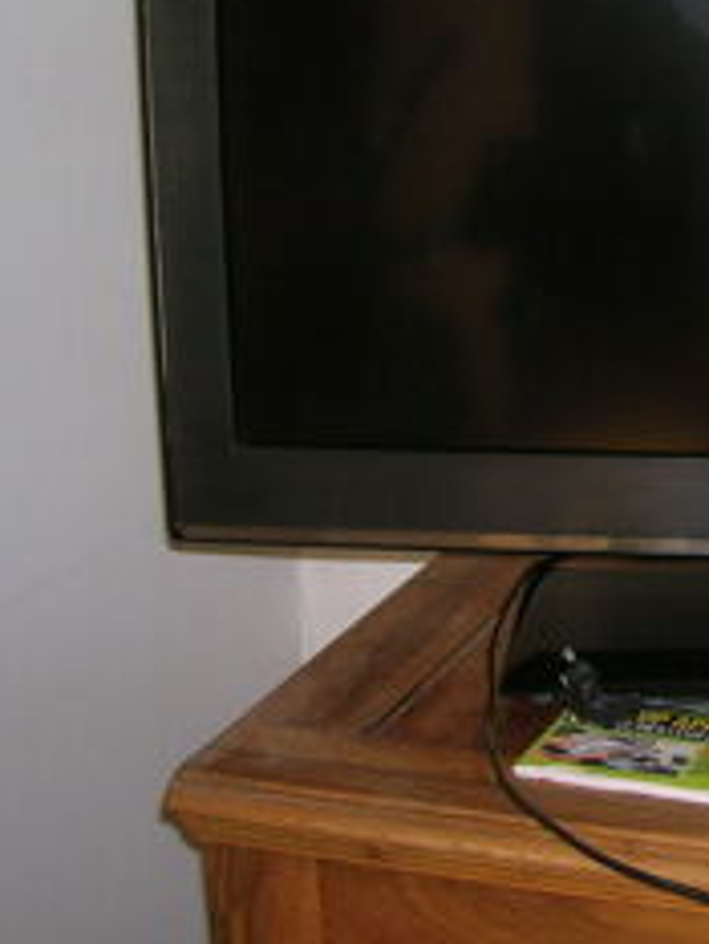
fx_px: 1910
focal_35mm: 70
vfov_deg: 27.5
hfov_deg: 19.7
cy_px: 280
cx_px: 867
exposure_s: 1/60.1
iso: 50
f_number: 2.9
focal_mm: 5.7
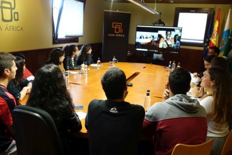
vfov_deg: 43.6
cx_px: 116
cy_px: 78
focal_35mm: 30
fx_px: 193
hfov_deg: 61.9
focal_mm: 11.13
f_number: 2.8
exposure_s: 1/40
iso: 640
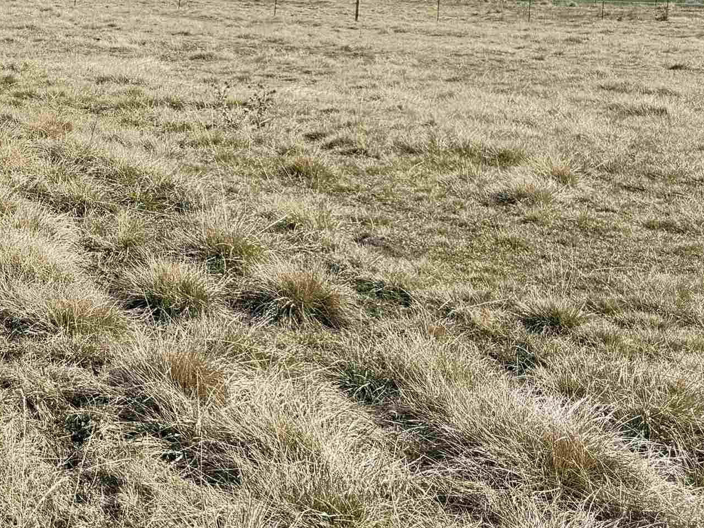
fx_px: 1179
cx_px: -130
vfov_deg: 25.0
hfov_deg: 29.0
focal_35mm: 58
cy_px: 148
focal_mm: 6.76
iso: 80
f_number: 1.78
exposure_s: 1/1767
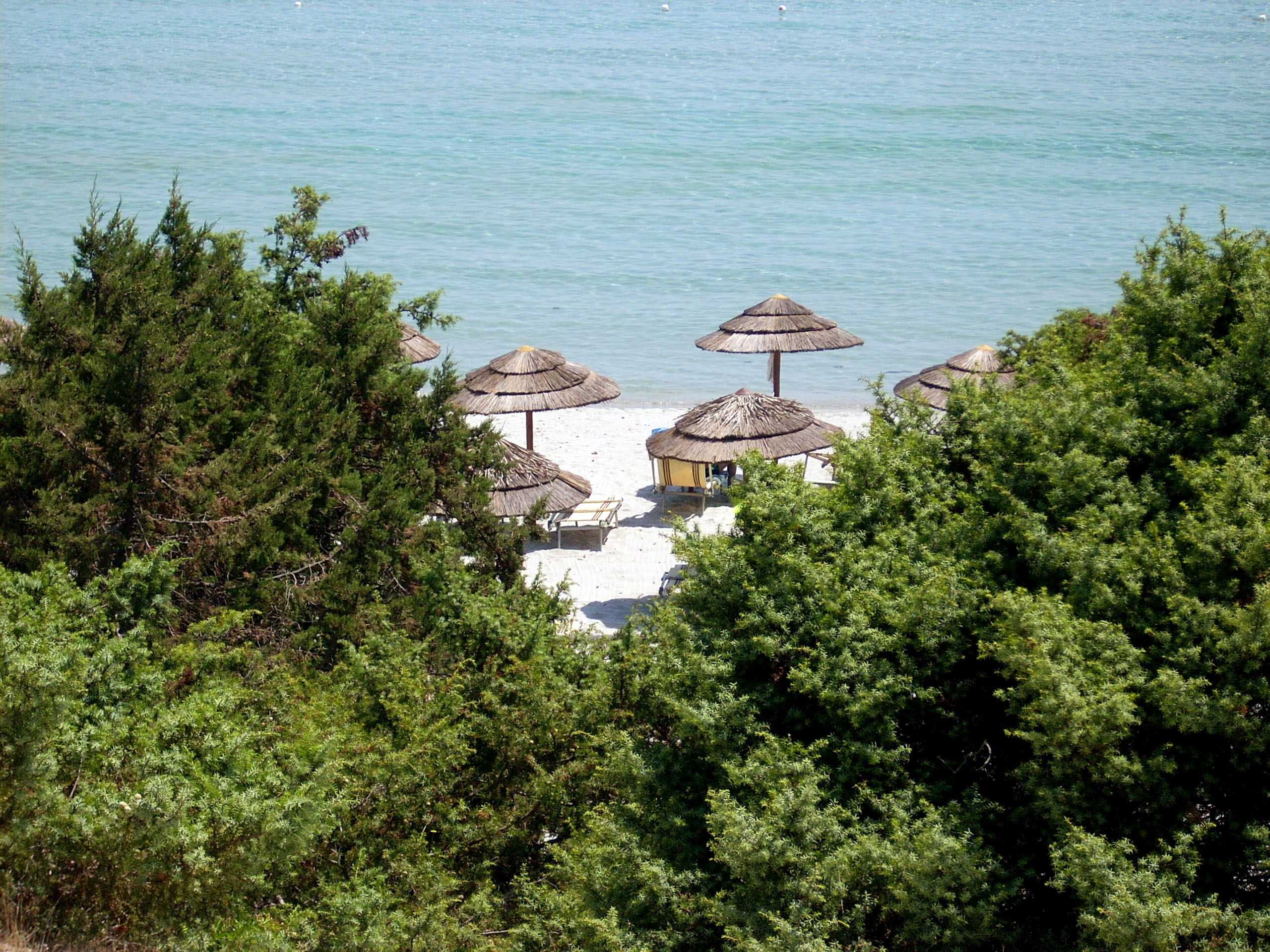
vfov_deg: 13.1
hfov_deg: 17.4
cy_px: 476
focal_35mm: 113
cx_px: 635
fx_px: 4146
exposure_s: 1/479
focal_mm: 18.6
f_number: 5.2
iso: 64
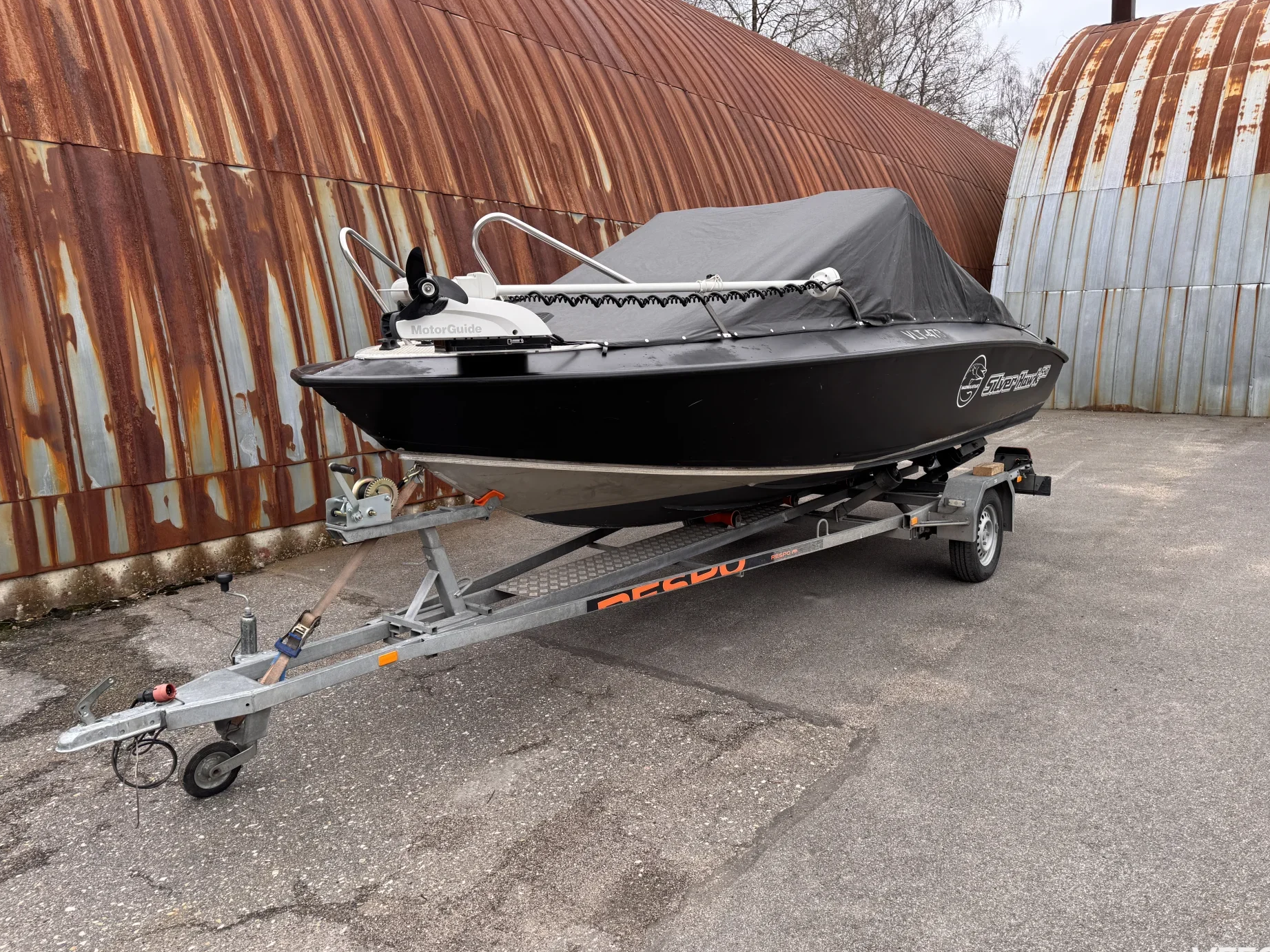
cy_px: 484
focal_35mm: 25
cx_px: 656
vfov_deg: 54.9
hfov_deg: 69.4
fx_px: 917
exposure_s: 1/394
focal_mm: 6.76
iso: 80
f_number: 1.78
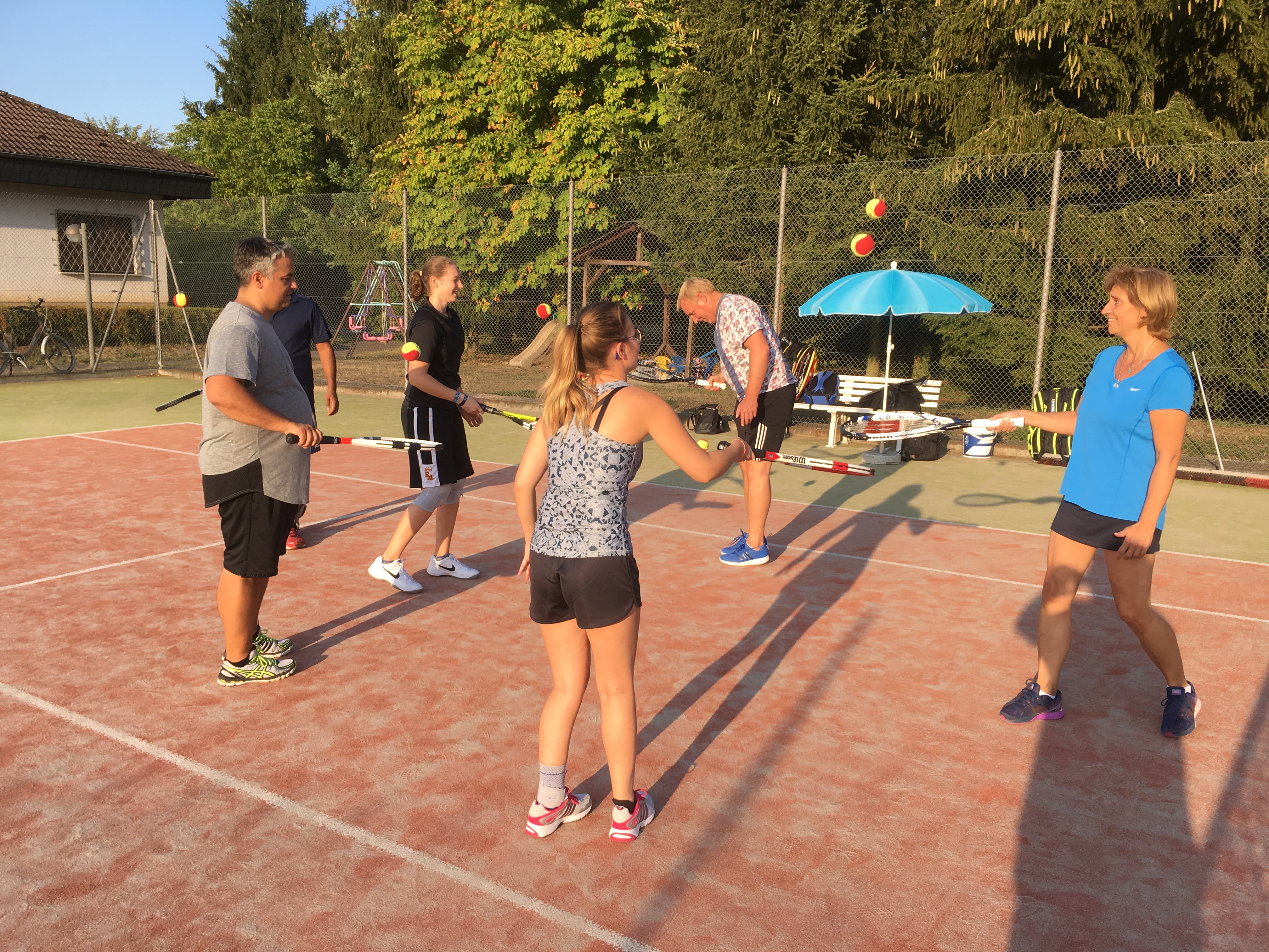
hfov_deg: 61.7
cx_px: 634
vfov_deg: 48.2
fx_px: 1063
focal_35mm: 29
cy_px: 476
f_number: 2.2
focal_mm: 4.15
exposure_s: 1/519
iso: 25
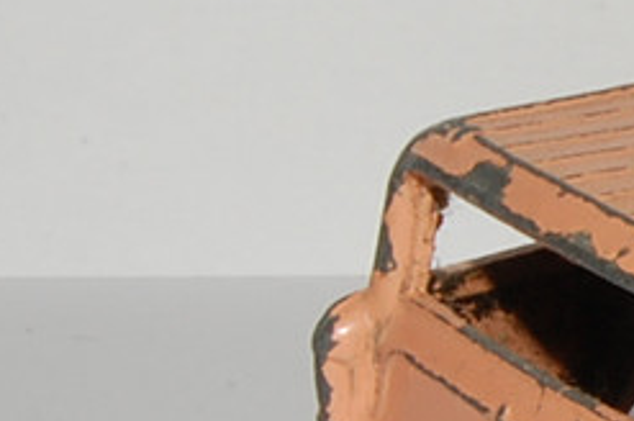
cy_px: 267
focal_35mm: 278
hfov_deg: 7.2
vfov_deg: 4.9
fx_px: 4889
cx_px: 1262
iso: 400
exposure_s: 1/60
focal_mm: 38
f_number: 25
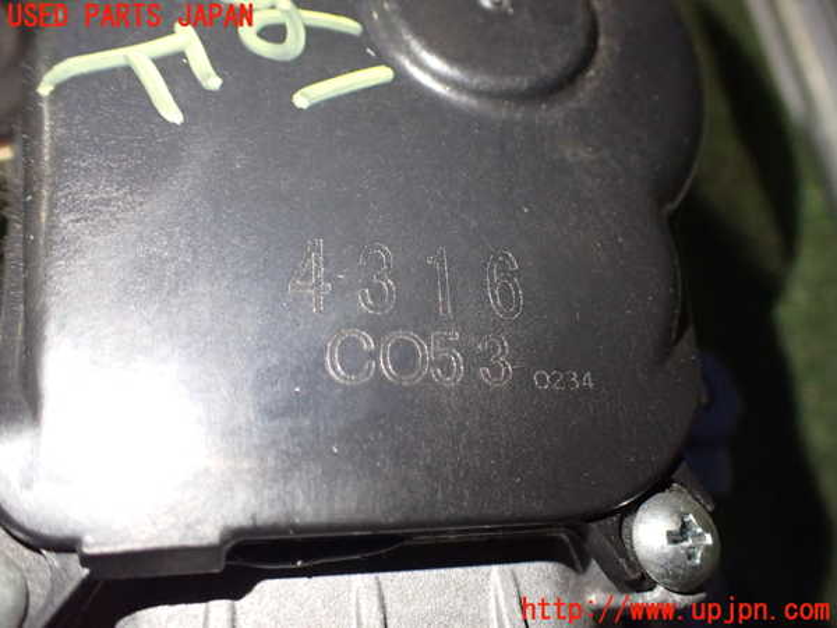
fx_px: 725
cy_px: 314
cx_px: 418
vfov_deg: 46.8
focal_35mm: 30
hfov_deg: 60.0
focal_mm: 5.4
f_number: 2.3
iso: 800
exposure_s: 1/100
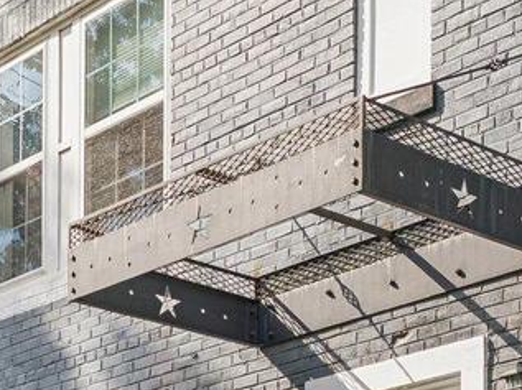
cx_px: 329
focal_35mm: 105
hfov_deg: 18.7
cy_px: 756
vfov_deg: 12.5
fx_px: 1582
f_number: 9
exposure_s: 1/250
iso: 250
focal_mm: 24
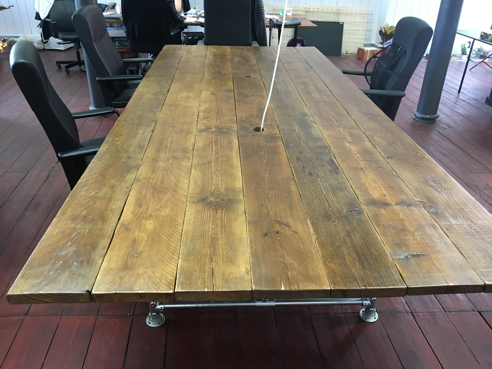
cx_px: 246
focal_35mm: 29
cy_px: 184
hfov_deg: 61.7
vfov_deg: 48.2
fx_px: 412
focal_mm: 4.15
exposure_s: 1/33
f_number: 2.2
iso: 200
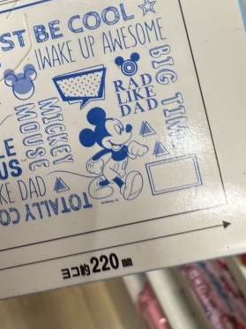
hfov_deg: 33.3
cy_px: 104
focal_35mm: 42
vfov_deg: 44.1
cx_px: 47
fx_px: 399
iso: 64
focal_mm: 2.22
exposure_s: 1/100
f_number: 2.2
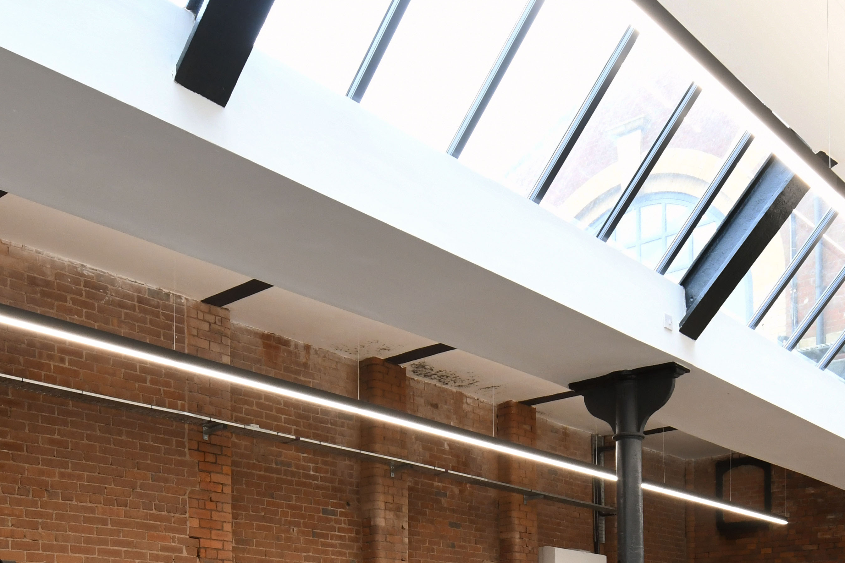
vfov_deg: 27.5
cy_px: 672
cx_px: 553
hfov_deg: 44.9
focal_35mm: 43
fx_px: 1009
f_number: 9
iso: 800
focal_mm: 14
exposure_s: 1/30
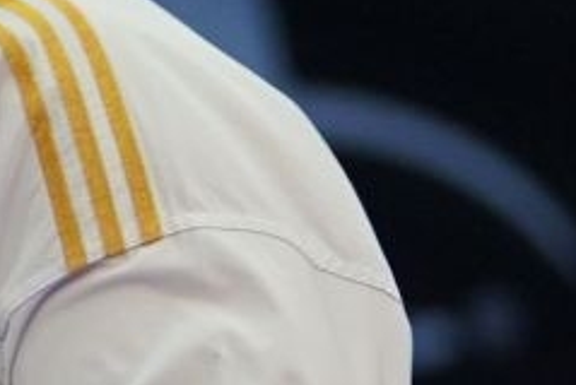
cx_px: -1215
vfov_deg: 1.2
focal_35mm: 1195
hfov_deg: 1.7
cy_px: 274
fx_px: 19143
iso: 1250
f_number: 2.8
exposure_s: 1/1000
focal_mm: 106
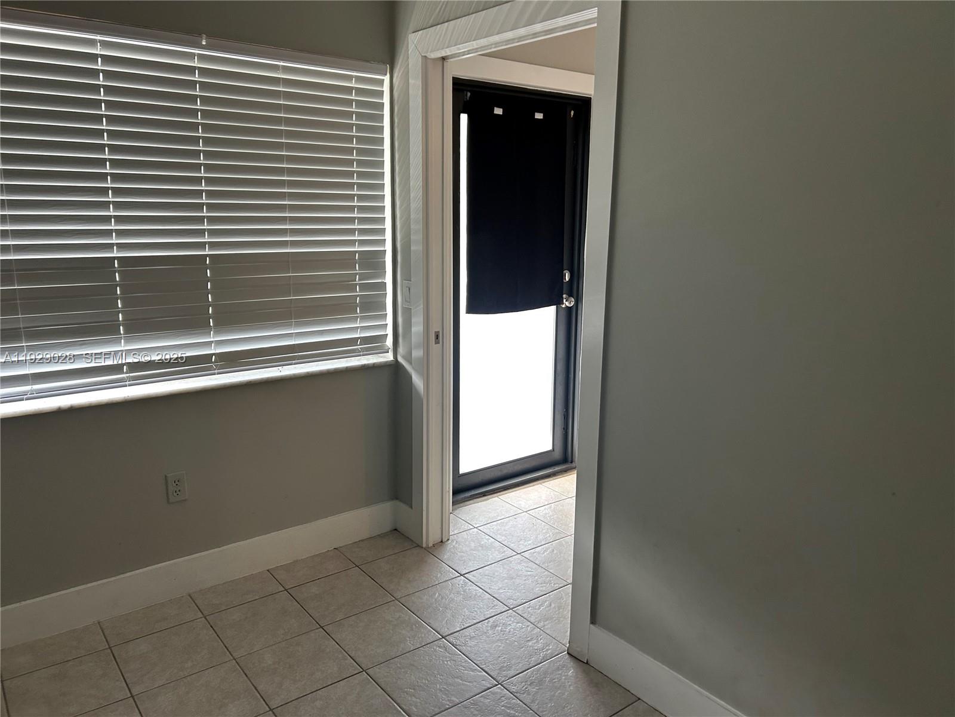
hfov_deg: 67.3
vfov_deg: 53.1
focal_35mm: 26
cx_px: 478
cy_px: 358
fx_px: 717
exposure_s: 1/101
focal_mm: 5.7
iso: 125
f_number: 1.5
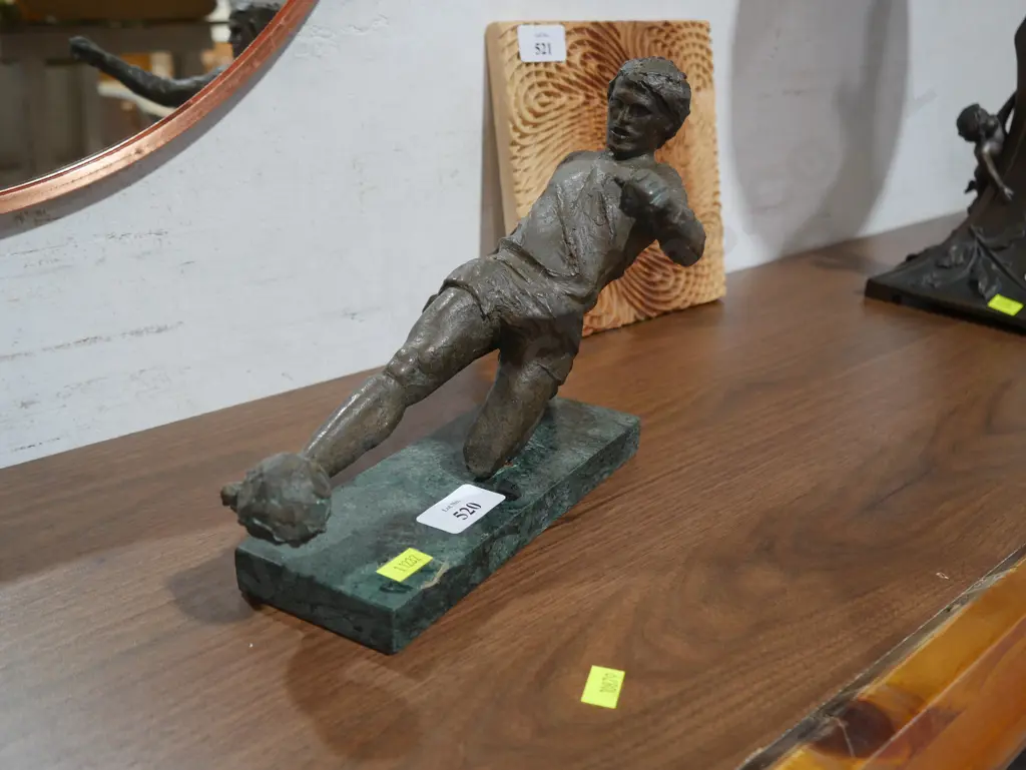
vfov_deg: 39.7
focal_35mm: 36
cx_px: 513
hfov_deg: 51.3
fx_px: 1068
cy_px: 385
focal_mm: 18
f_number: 4
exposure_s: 1/60
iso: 320
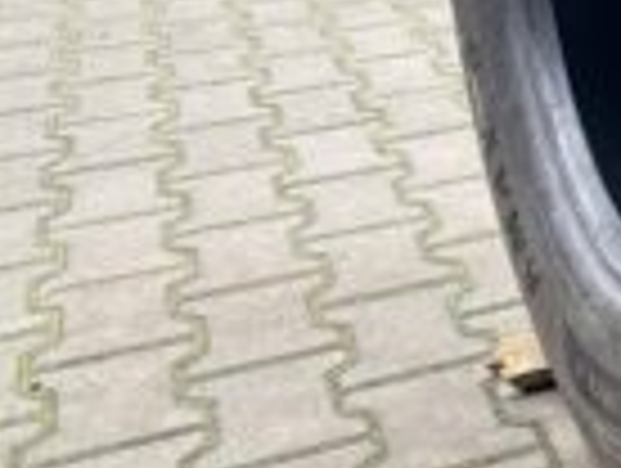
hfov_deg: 20.3
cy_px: -70
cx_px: 963
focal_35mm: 81
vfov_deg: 17.5
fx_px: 1456
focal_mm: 4.25
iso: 100
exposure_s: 1/121
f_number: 1.8
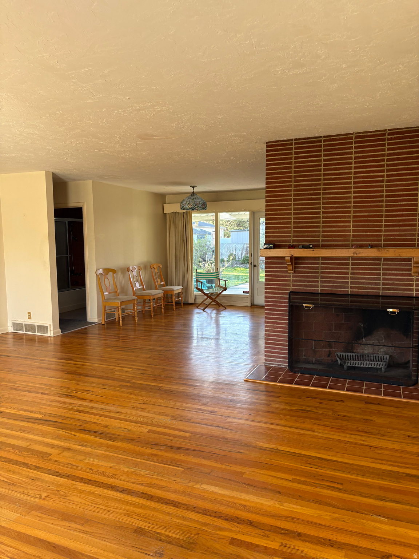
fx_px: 420
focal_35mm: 26
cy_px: 280
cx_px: 210
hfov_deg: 53.1
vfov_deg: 67.3
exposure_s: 1/121
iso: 100
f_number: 1.6
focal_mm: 5.96
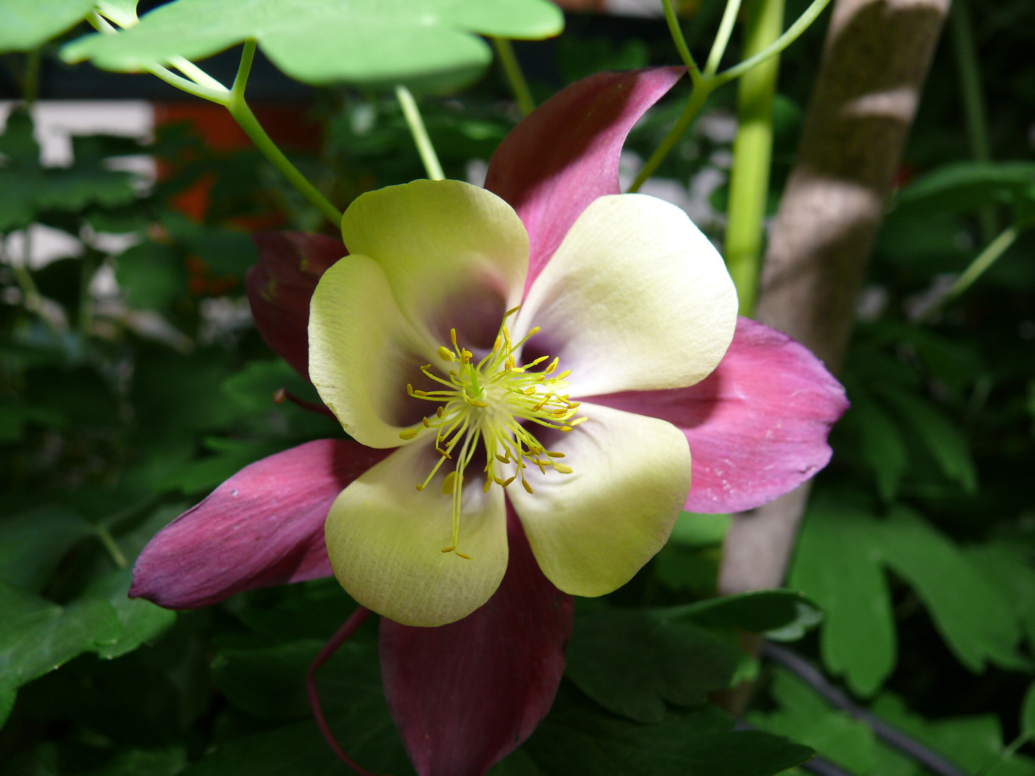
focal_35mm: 35
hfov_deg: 52.6
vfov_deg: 40.7
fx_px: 1046
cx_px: 518
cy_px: 388
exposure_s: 1/125
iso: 100
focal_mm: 7.4
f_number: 4
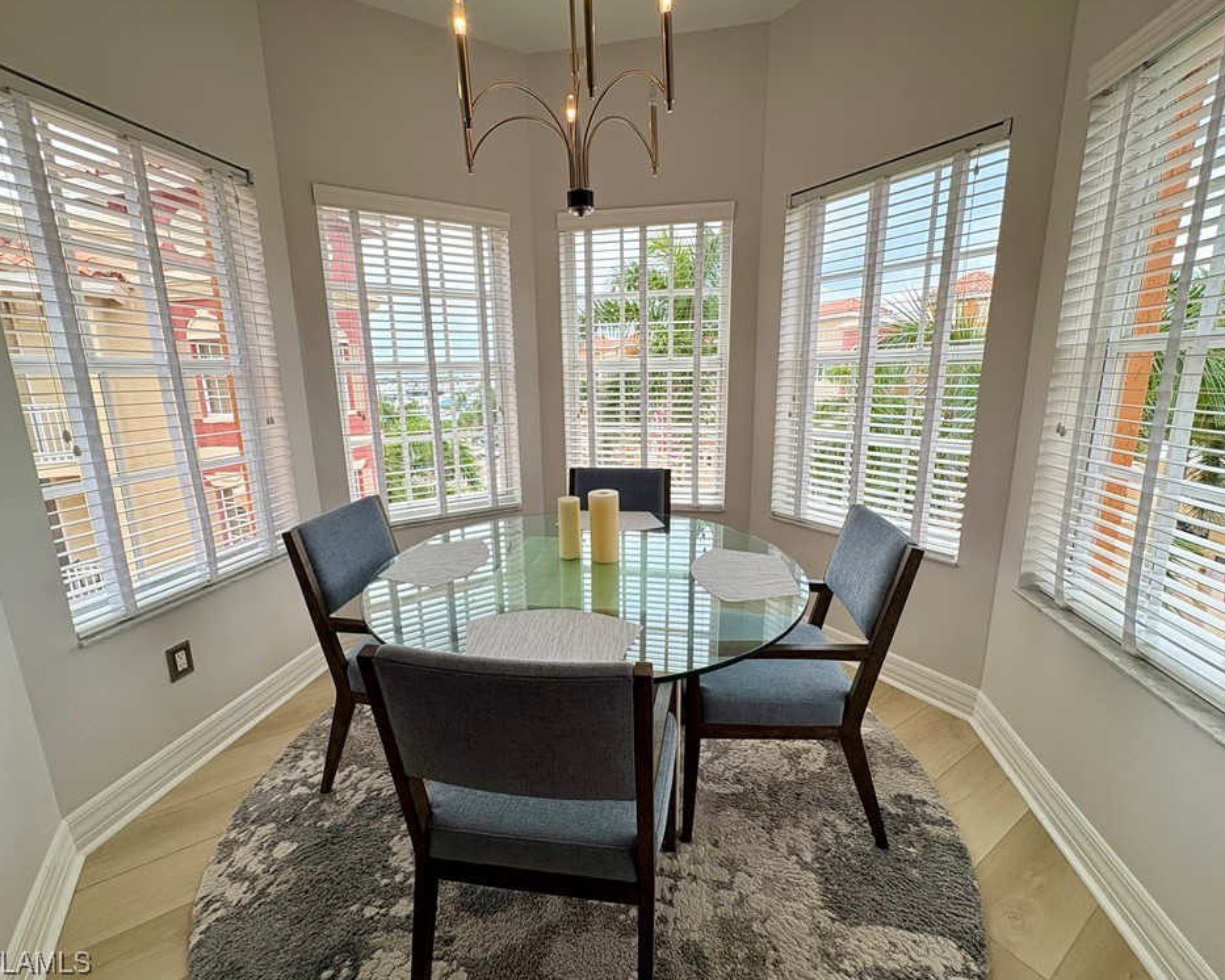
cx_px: 603
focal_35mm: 15
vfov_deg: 84.0
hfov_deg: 96.8
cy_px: 487
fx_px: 544
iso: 100
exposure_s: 1/120
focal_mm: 2.22
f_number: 2.2
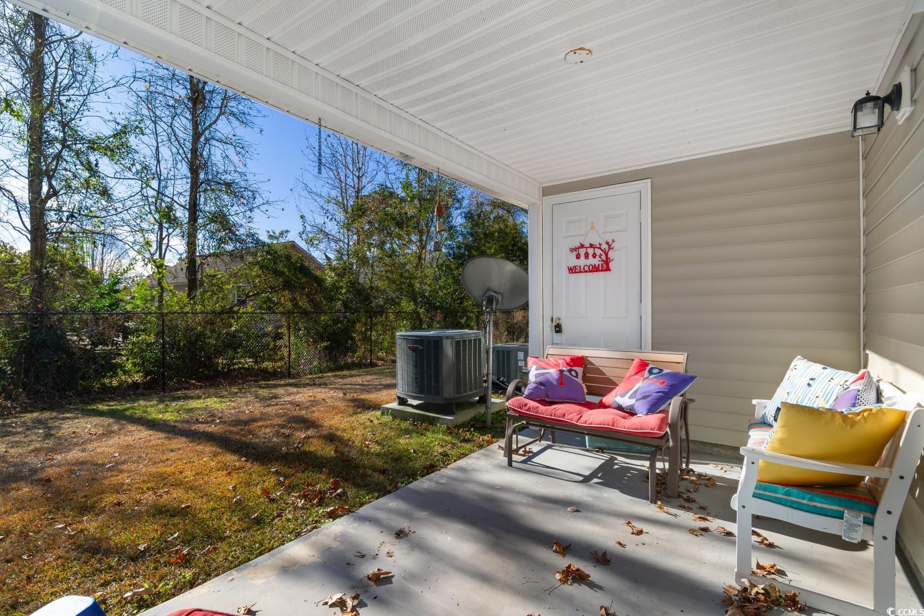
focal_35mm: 16
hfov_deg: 96.7
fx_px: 411
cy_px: 308
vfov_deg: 73.7
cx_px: 462
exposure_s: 1/200
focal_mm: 11
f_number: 7.1
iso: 100
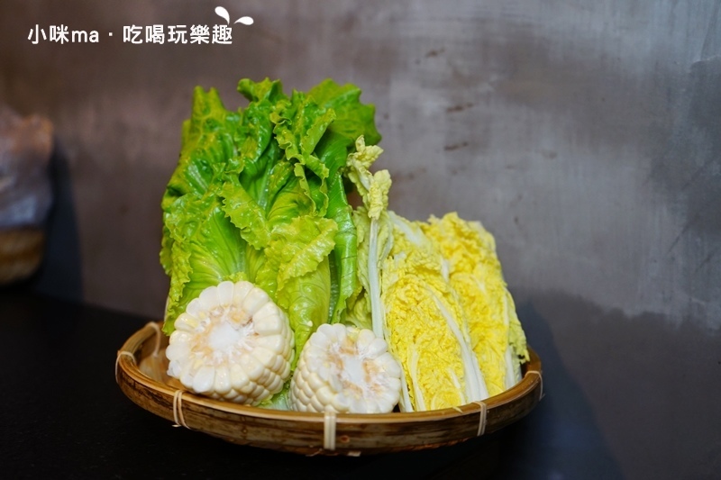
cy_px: 240
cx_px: 360
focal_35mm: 37
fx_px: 741
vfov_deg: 35.9
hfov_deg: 51.9
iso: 800
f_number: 4
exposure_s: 1/60
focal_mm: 37
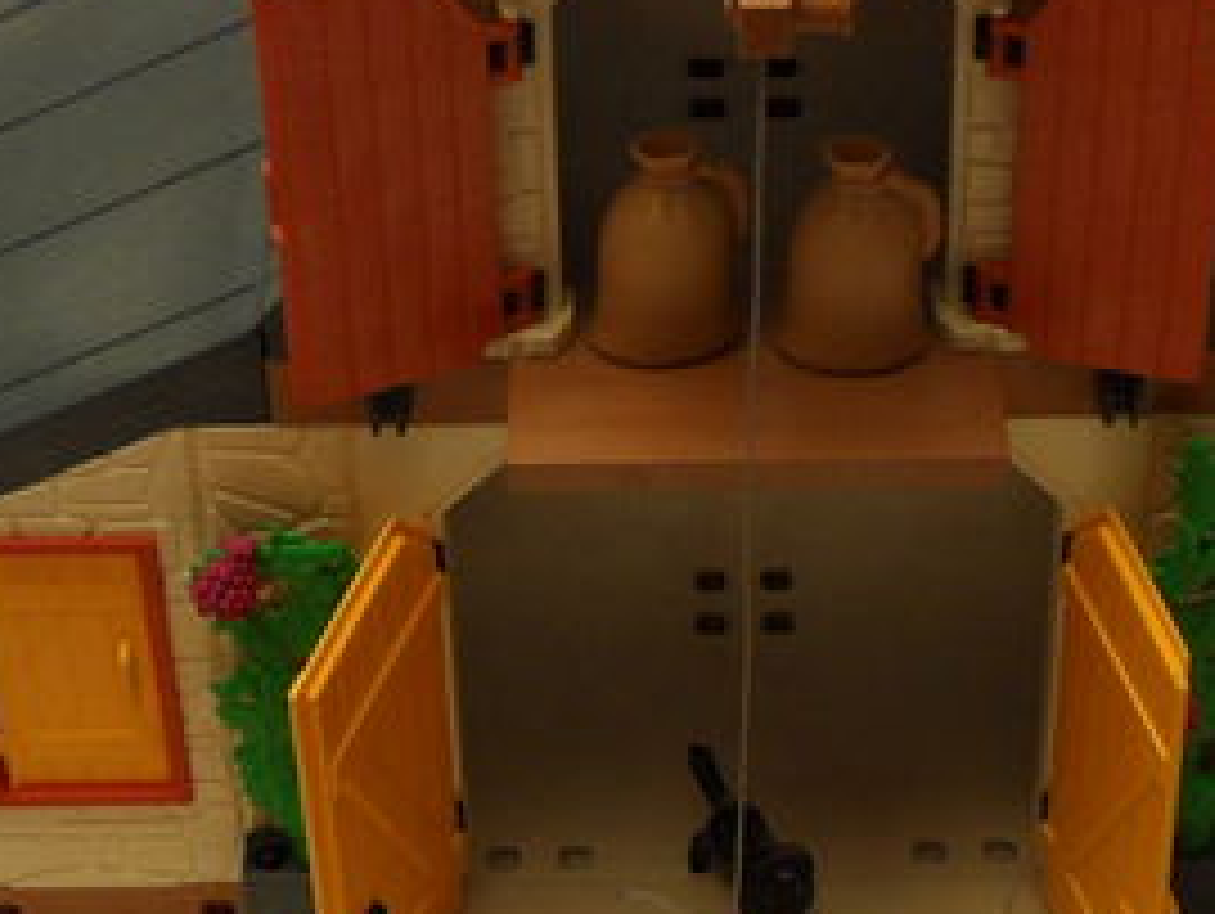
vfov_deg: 14.6
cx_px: 778
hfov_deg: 19.6
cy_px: 869
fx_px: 3513
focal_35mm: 100
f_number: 3.5
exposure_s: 1/60
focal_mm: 4.9
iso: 80
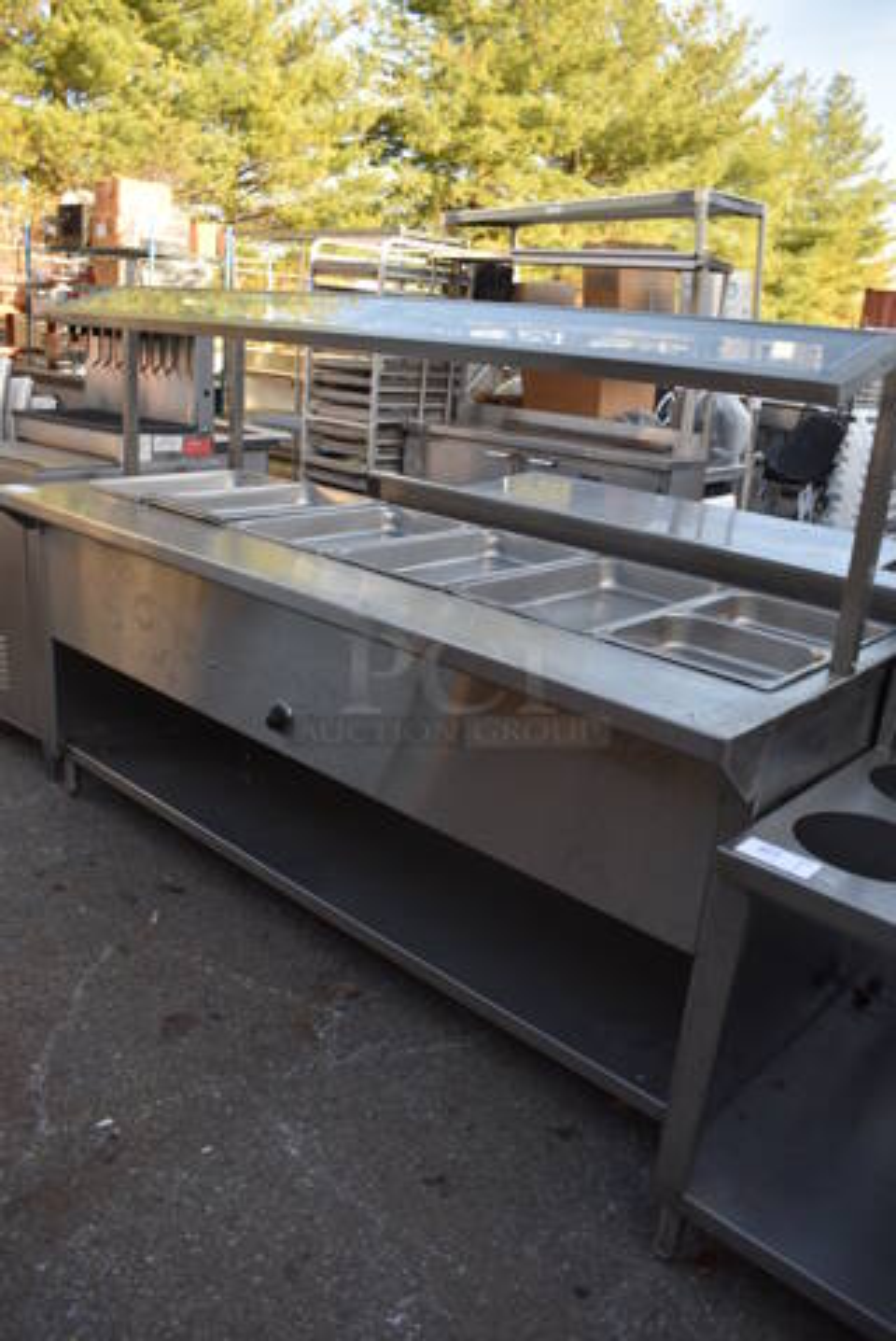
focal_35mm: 27
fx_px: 1006
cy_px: 670
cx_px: 448
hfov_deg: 48.0
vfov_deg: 67.4
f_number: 5.6
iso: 280
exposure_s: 1/250
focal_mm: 18
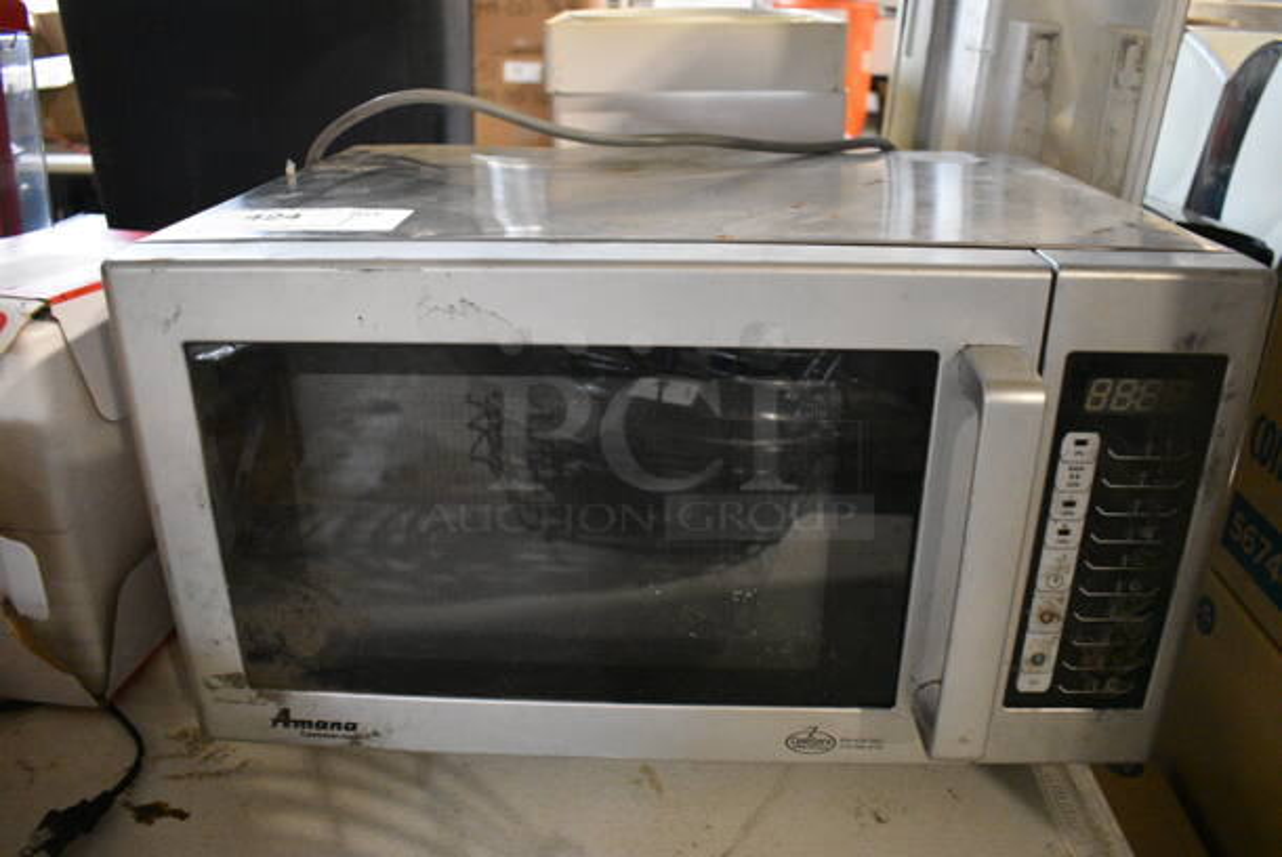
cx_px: 641
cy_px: 428
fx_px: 962
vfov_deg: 48.0
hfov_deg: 67.3
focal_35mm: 27
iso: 4500
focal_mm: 18
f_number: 3.5
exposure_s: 1/125
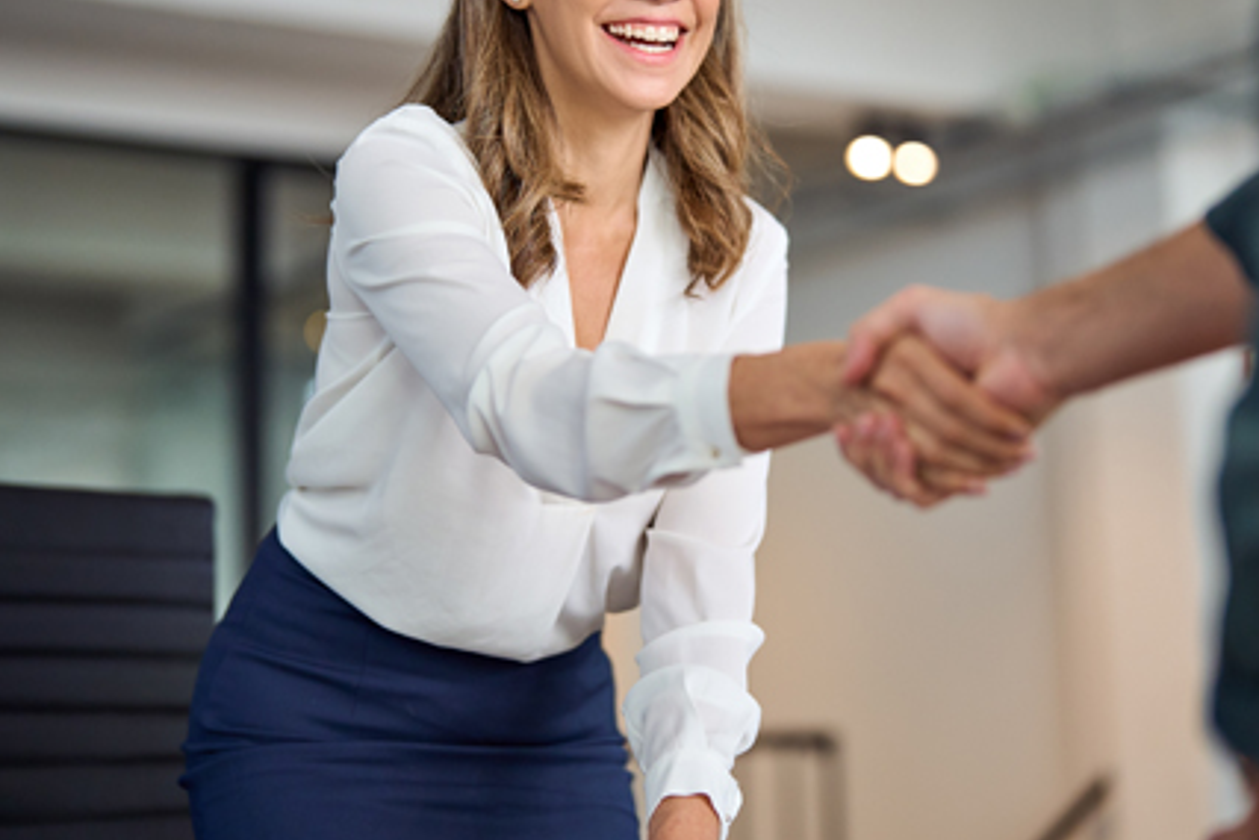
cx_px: 708
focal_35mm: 75
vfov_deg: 18.1
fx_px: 2624
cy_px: 276
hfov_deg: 27.0
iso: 640
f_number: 1.3
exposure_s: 1/200
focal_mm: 50
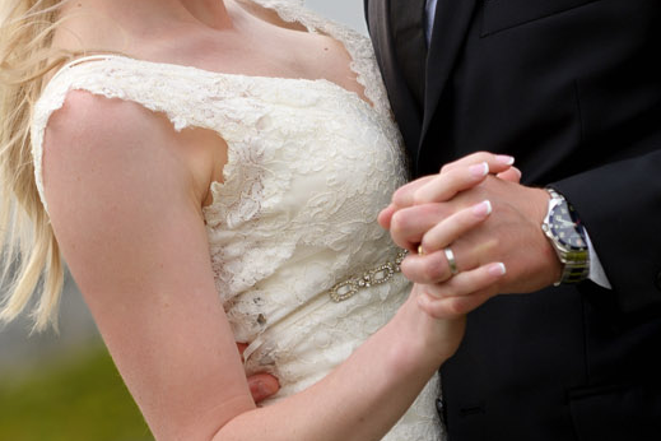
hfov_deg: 4.2
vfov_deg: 2.8
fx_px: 9051
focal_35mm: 493
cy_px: -174
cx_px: 173
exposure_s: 1/200
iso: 64
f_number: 3.5
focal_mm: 125
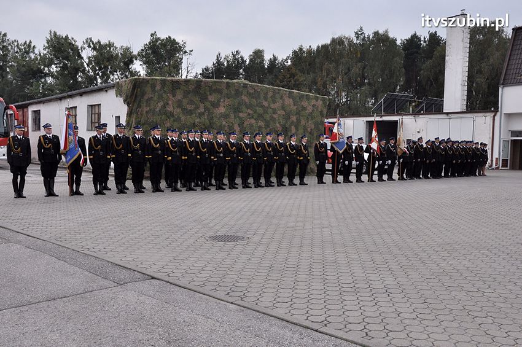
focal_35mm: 36
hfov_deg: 53.2
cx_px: 261
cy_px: 174
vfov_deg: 36.8
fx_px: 521
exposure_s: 1/500
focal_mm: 24
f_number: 11
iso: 500
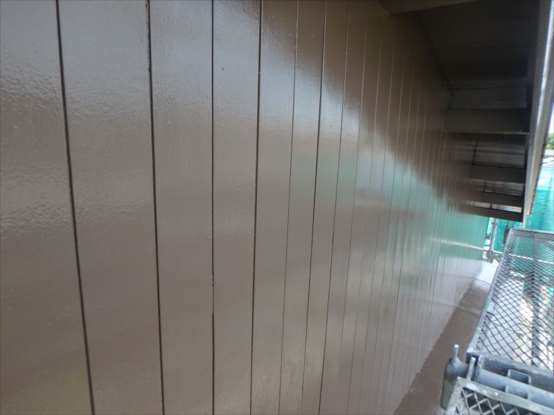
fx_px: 336
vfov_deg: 63.4
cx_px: 277
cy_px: 208
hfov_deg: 79.0
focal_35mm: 21
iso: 125
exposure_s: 1/250
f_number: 3.5
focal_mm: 3.7
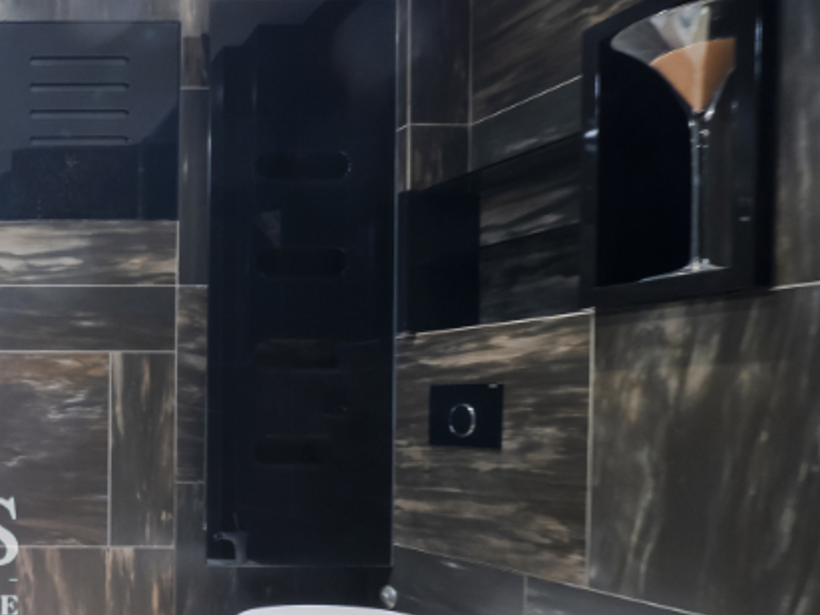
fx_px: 805
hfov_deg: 40.2
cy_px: 382
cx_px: -137
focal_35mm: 34
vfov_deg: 41.5
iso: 400
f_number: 4
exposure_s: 1/4
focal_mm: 7
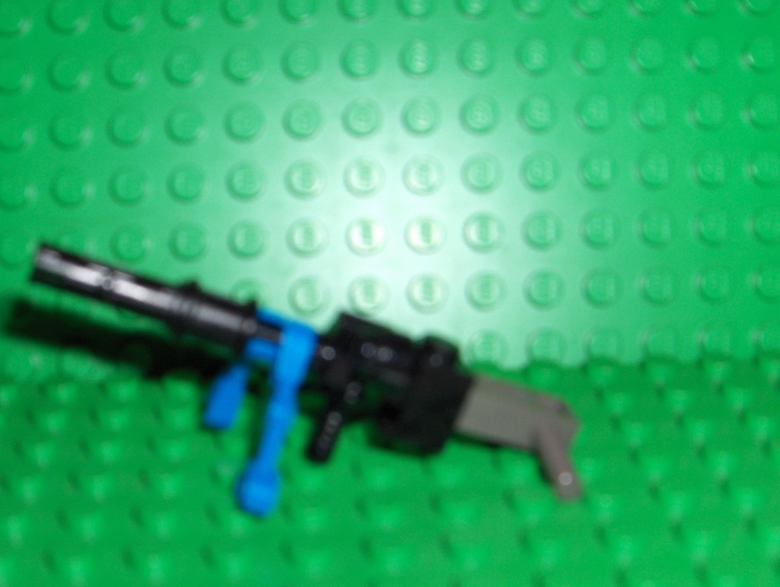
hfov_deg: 38.0
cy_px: 344
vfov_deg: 29.1
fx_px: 1128
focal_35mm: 50
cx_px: 314
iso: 100
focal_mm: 8
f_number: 4.8
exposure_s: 1/60
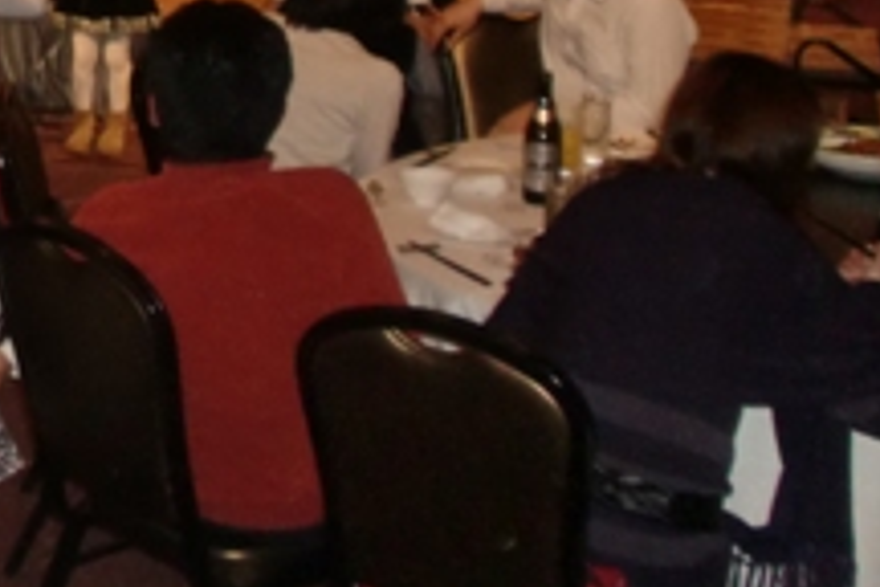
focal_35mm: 95
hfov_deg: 19.6
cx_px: -293
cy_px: -153
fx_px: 2322
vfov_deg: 13.9
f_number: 2.8
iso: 200
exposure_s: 1/60
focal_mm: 5.58
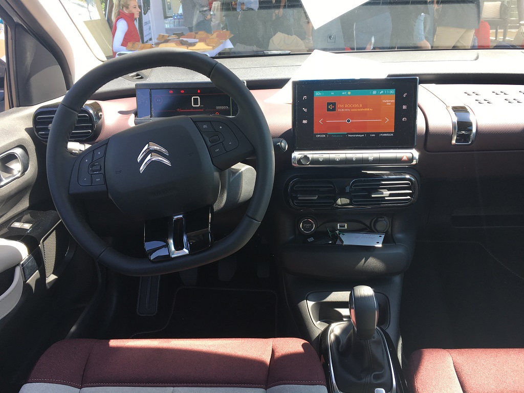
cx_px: 262
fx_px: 439
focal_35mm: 29
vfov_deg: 48.2
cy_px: 196
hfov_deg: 61.7
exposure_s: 1/100
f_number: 2.2
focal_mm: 4.15
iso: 25
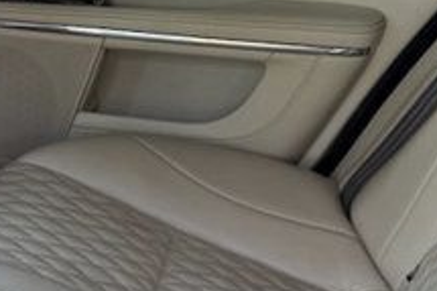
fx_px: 1443
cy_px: 283
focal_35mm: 119
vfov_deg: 11.4
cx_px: -187
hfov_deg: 16.0
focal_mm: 6.76
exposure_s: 1/121
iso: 80
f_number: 1.78
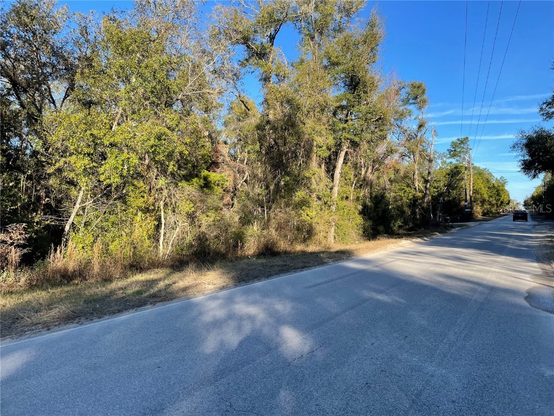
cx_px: 277
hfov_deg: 67.3
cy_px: 208
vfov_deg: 53.1
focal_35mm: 26
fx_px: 416
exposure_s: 1/1072
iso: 32
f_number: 1.6
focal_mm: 4.2
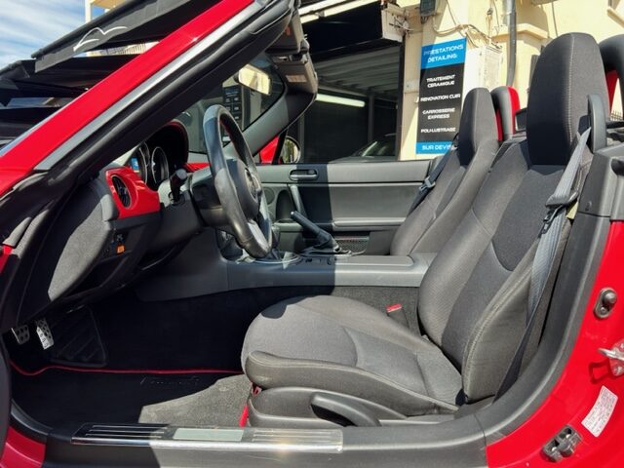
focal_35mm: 26
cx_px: 312
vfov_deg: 53.1
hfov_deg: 67.3
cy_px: 234
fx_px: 469
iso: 50
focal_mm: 5.7
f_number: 1.5
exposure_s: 1/687
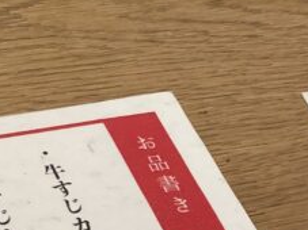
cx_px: -199
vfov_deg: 9.4
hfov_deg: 11.8
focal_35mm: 158
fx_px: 1405
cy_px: 142
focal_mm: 3.99
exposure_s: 1/50
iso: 50
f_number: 1.8
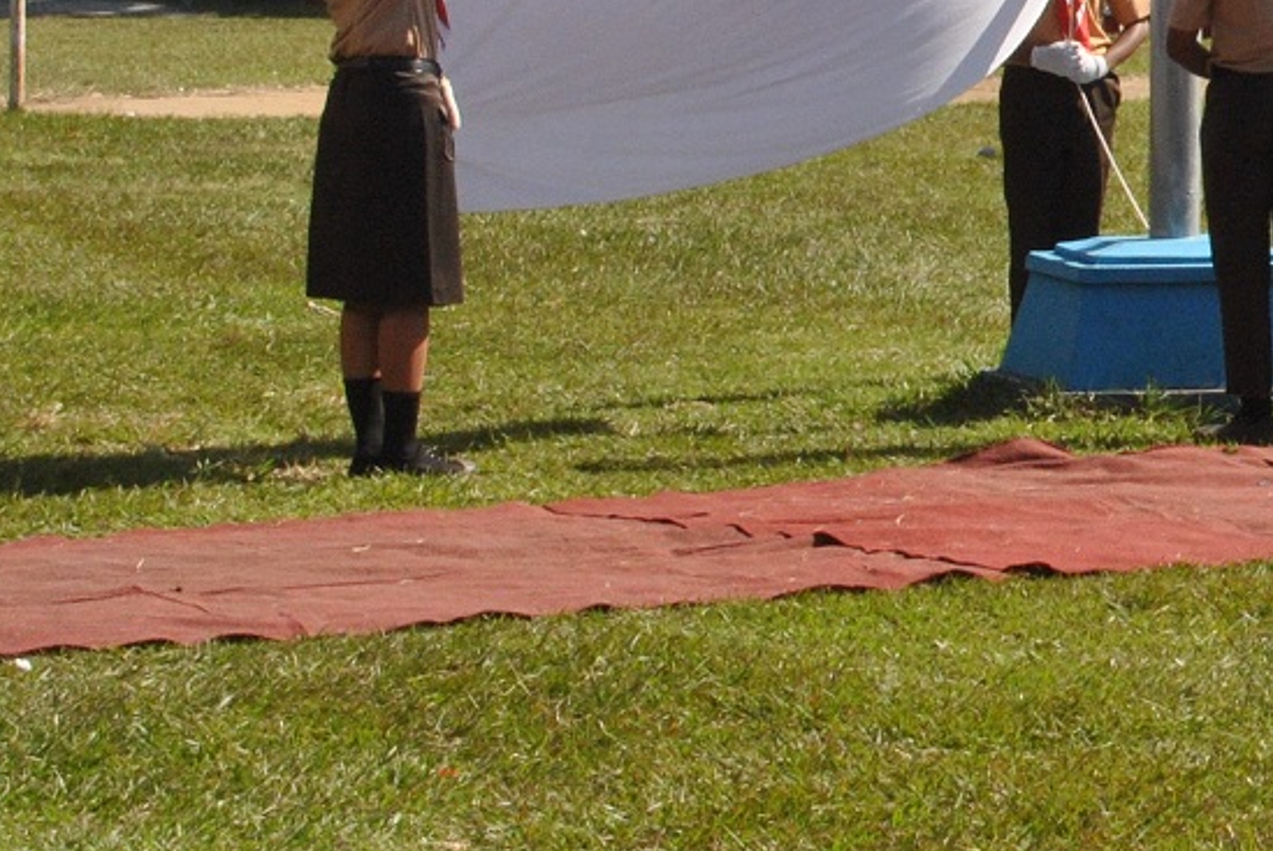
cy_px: 83
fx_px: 6370
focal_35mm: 180
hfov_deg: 10.9
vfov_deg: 7.6
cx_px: 1994
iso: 400
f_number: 18
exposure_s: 1/200
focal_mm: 34
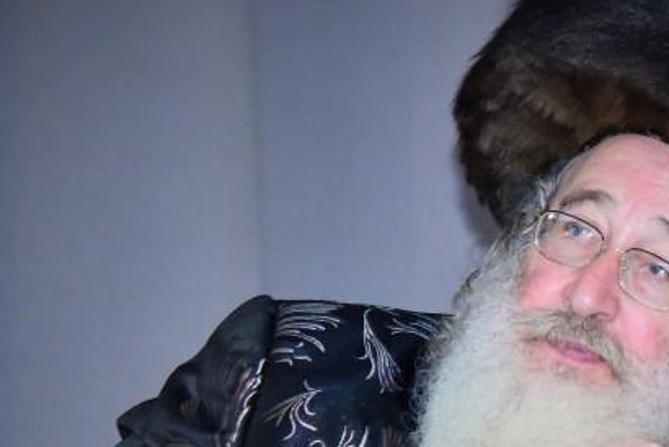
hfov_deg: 4.1
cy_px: 366
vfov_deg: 2.8
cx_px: 509
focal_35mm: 499
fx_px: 9279
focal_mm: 200
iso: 5000
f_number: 2.8
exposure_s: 1/125
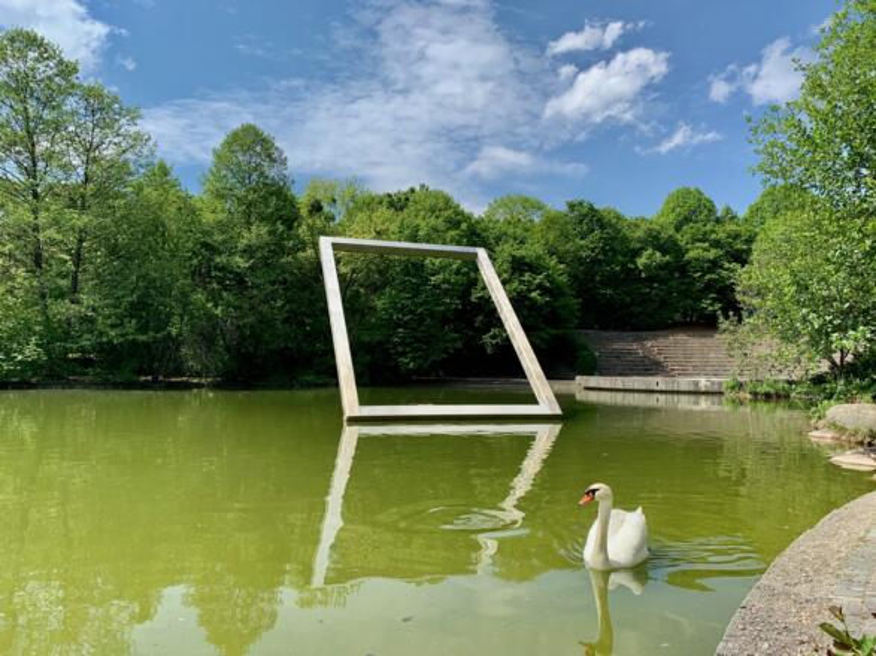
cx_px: 438
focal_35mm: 26
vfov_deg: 53.0
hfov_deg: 67.3
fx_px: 658
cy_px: 328
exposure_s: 1/2160
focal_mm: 4.25
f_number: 1.8
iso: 25
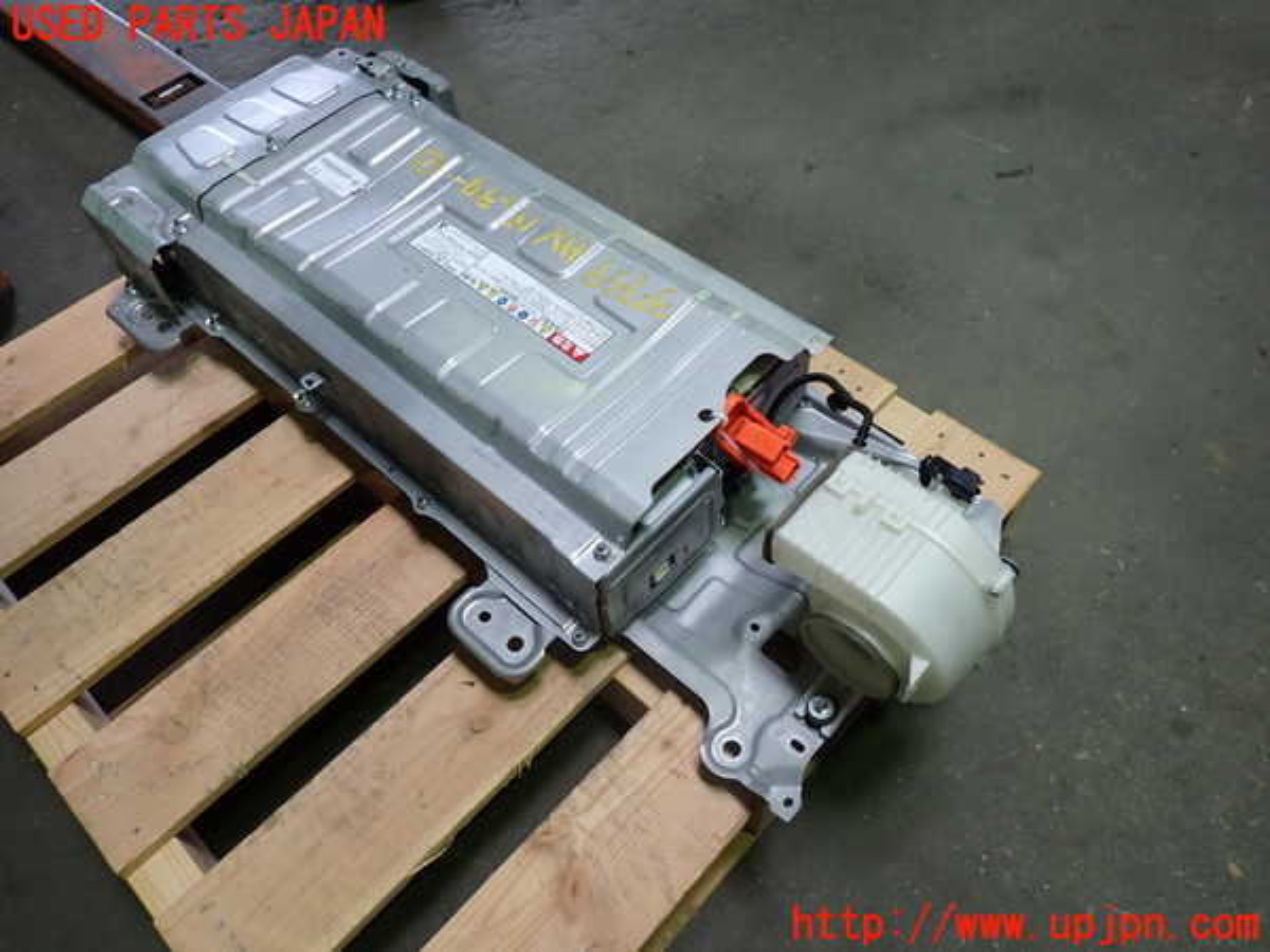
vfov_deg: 54.9
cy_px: 476
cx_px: 635
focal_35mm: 25
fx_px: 917
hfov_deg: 69.4
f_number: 2
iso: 160
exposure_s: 1/60
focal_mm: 4.5
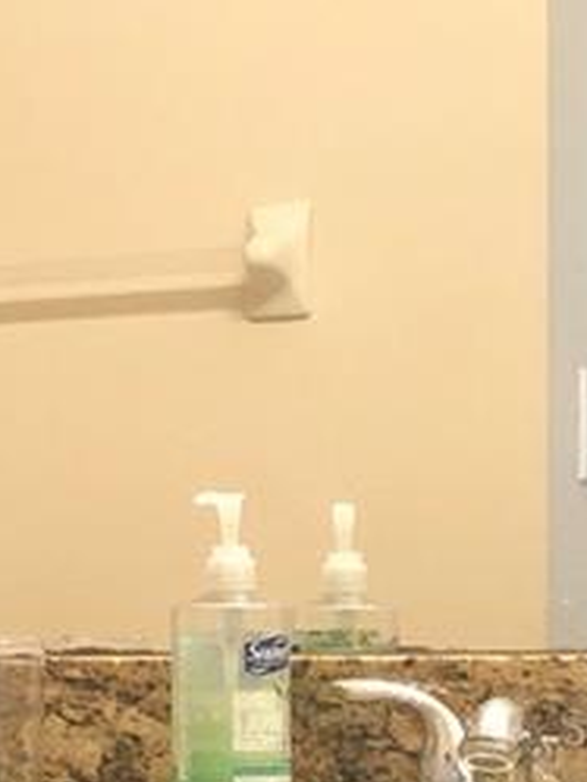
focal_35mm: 135
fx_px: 3050
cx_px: -631
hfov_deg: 10.1
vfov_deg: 14.4
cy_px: 725
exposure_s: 1/15
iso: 80
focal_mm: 4
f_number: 1.8
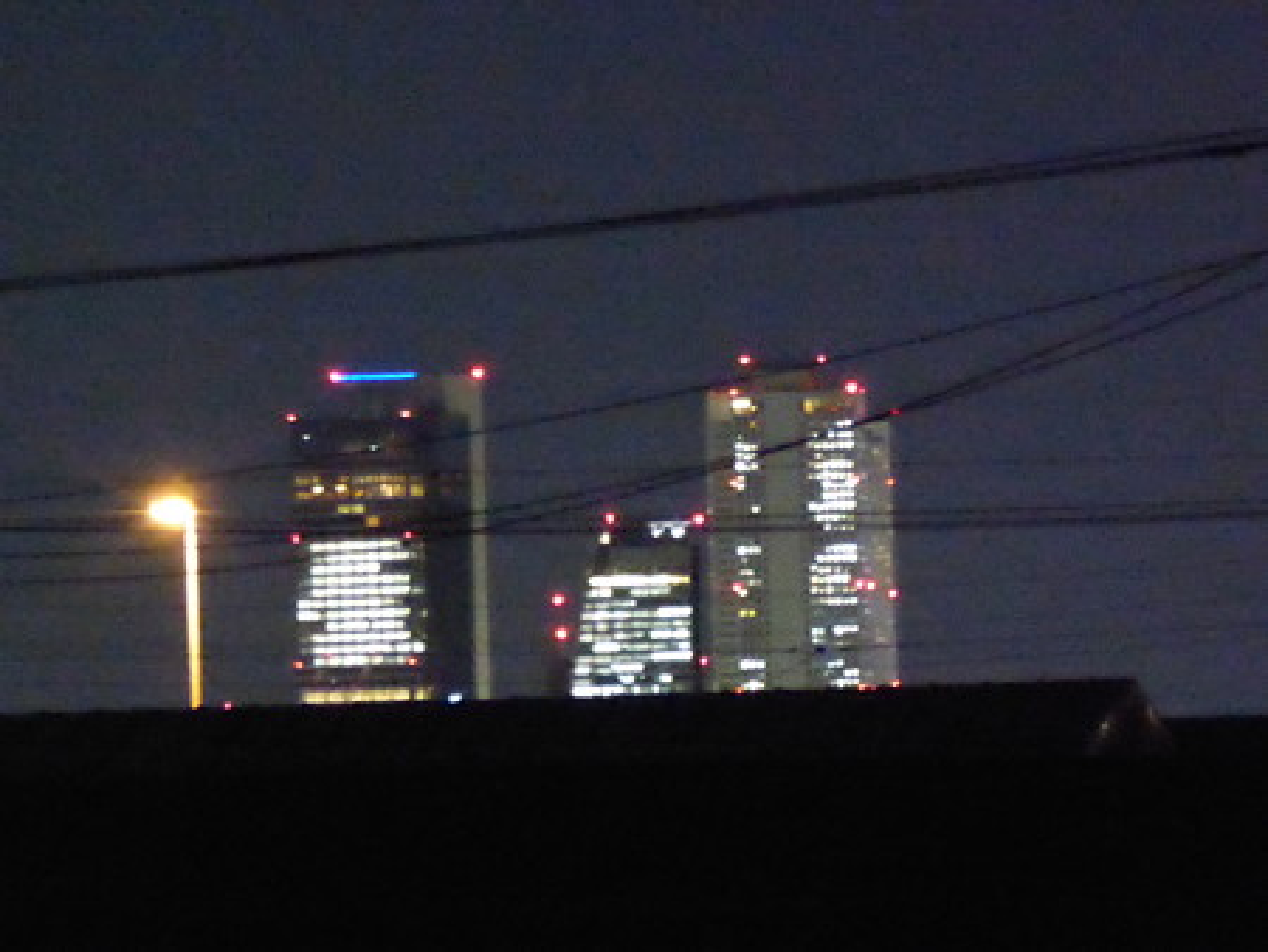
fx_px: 35880
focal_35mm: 979
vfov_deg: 1.5
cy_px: 476
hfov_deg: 2.0
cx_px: 634
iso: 5000
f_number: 6.4
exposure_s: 1/4
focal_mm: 129
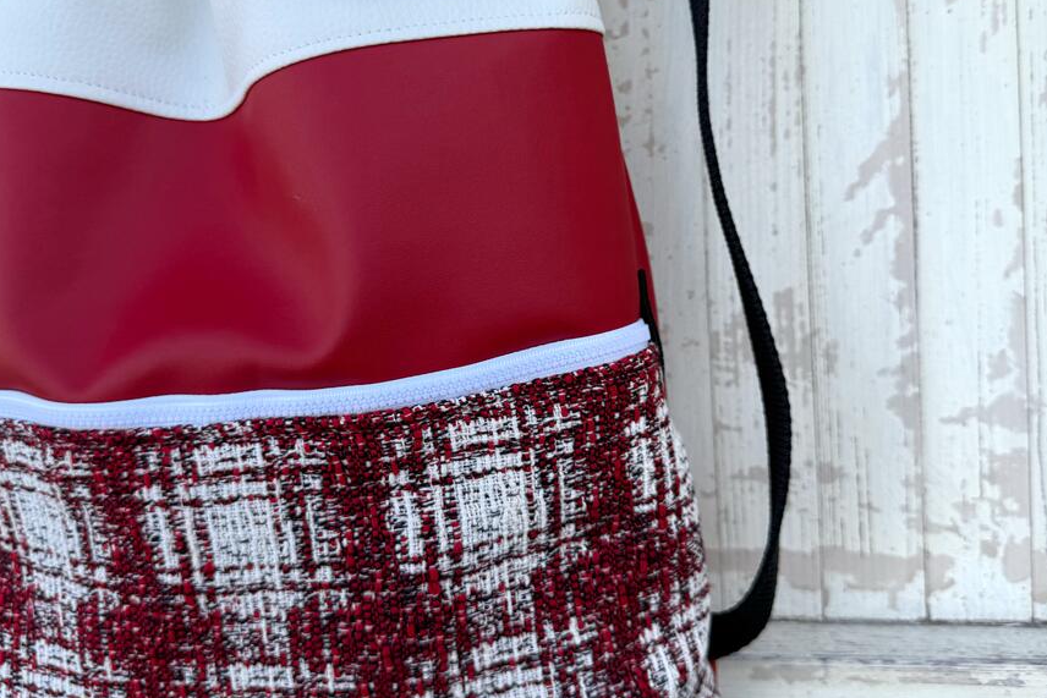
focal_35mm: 35
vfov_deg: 37.6
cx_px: 520
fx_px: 1018
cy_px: 251
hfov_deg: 54.4
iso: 80
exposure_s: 1/849
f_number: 1.78
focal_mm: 6.76
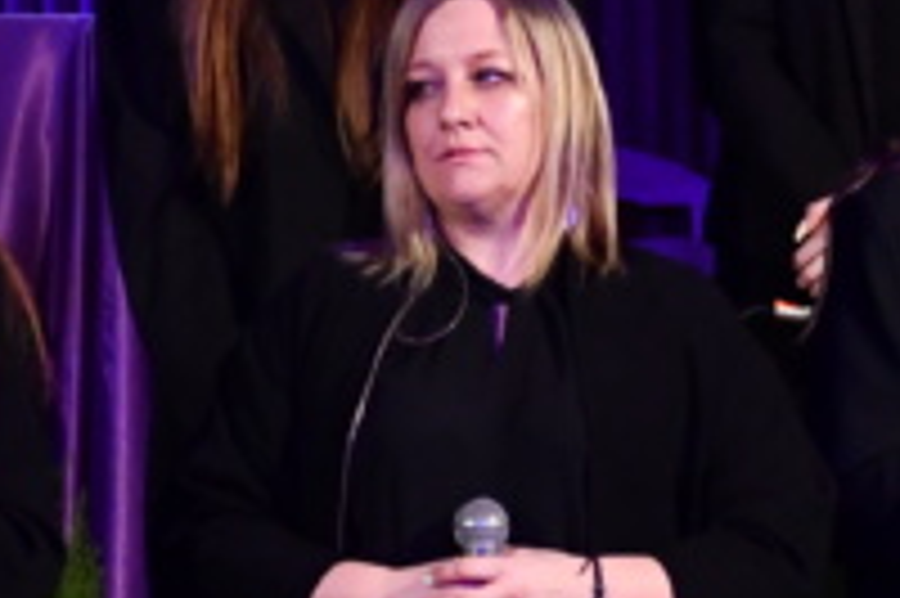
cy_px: 70
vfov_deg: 2.4
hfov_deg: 3.6
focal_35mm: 573
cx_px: 954
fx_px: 14313
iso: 3200
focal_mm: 75
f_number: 5
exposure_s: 1/100
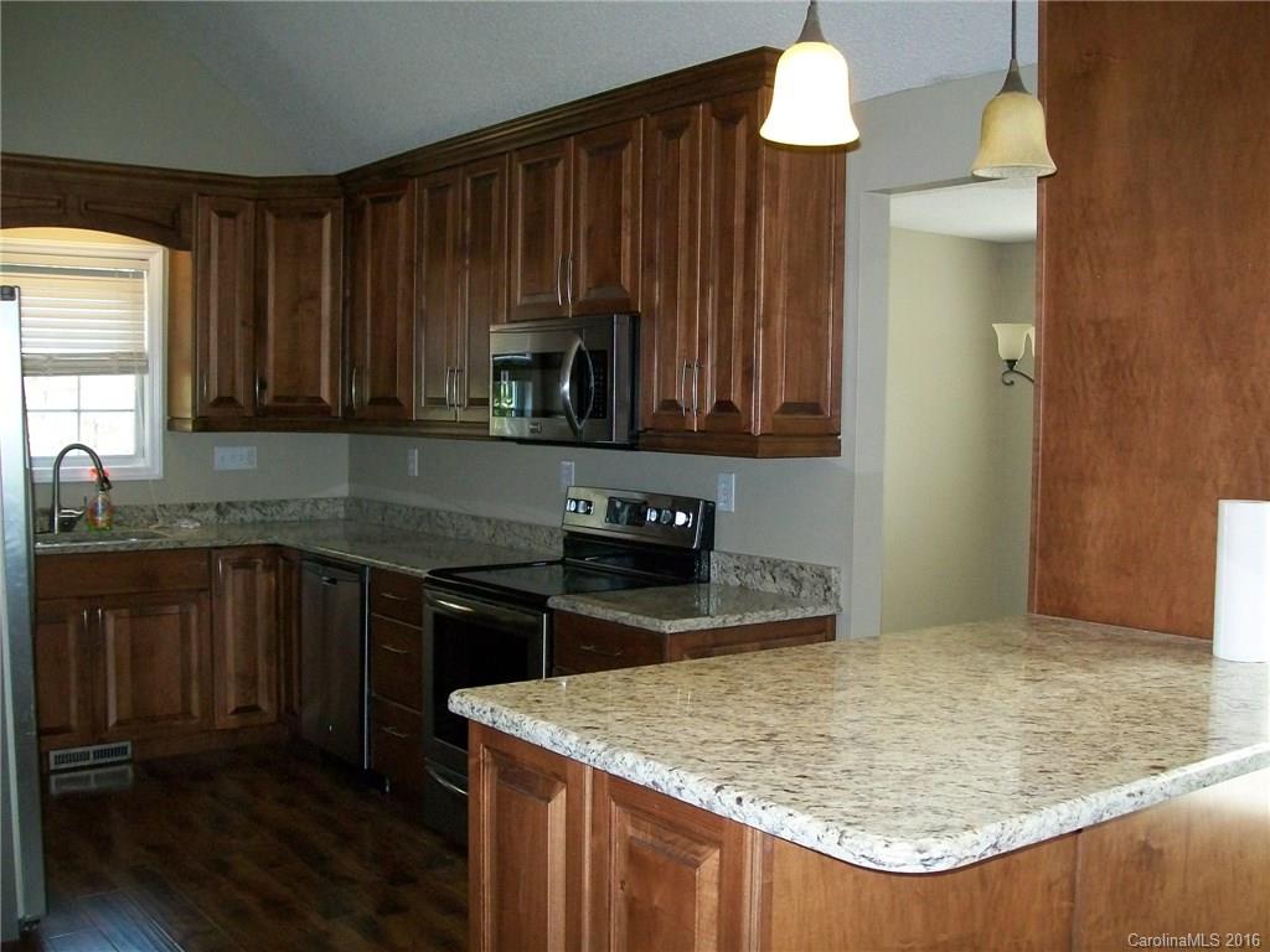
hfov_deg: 51.4
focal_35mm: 36
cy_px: 476
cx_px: 635
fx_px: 1321
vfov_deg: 39.7
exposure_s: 1/60
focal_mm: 6
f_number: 2.7
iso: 160
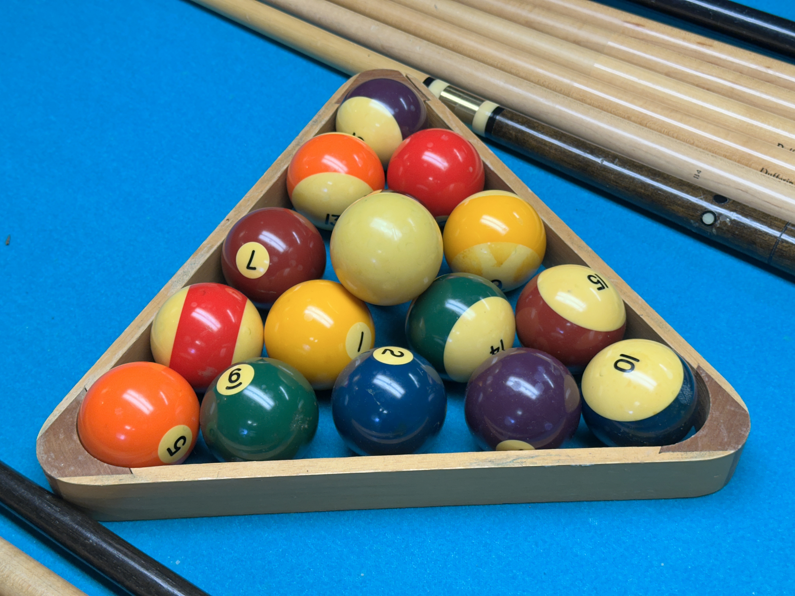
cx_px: 398
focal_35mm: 48
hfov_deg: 39.7
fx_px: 1102
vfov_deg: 30.3
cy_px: 298
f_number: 1.78
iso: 64
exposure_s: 1/60
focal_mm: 6.86
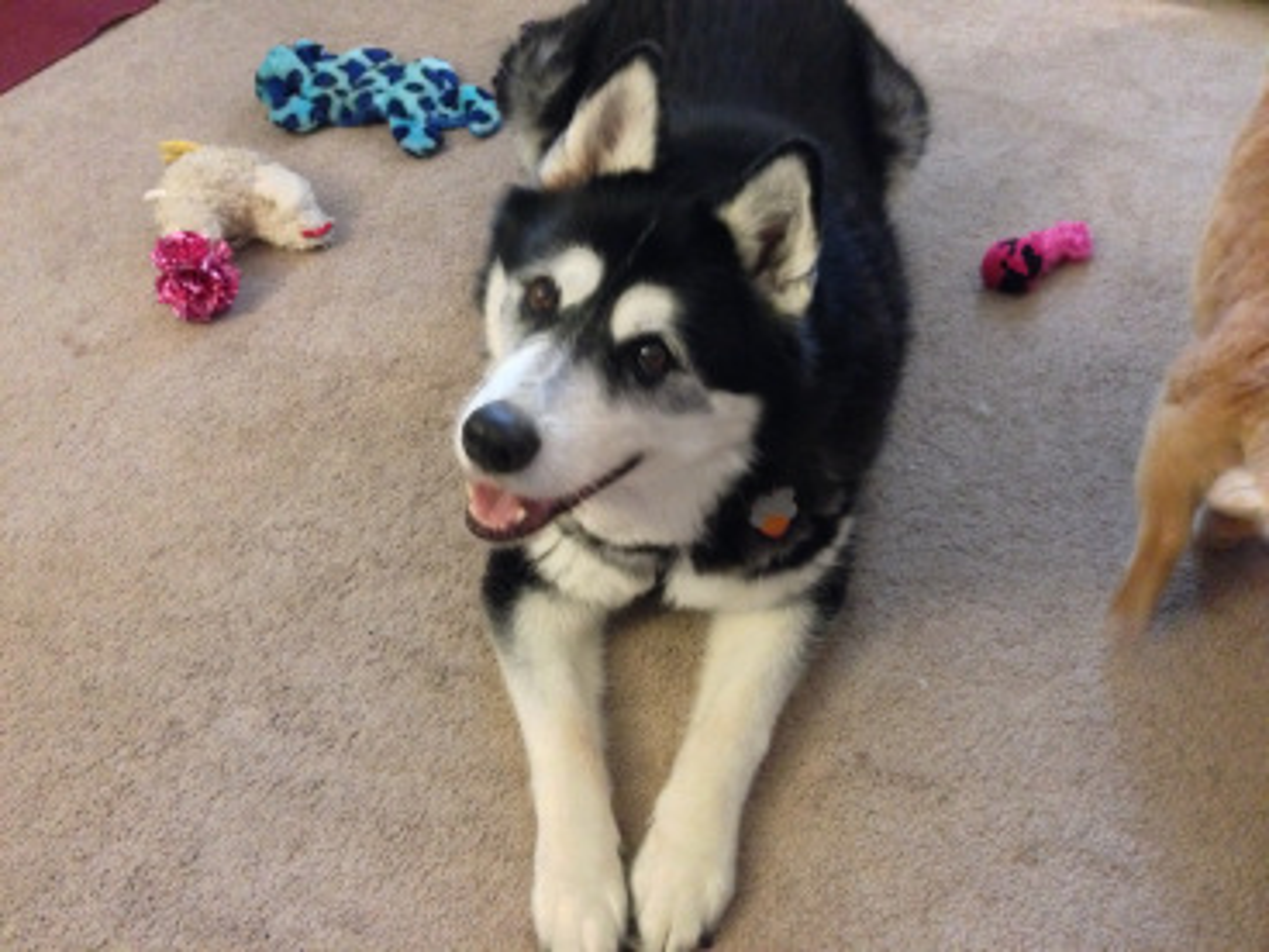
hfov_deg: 55.4
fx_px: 1210
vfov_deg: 42.9
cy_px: 476
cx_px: 634
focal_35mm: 33
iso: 800
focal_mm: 4.12
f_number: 2.4
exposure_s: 1/15
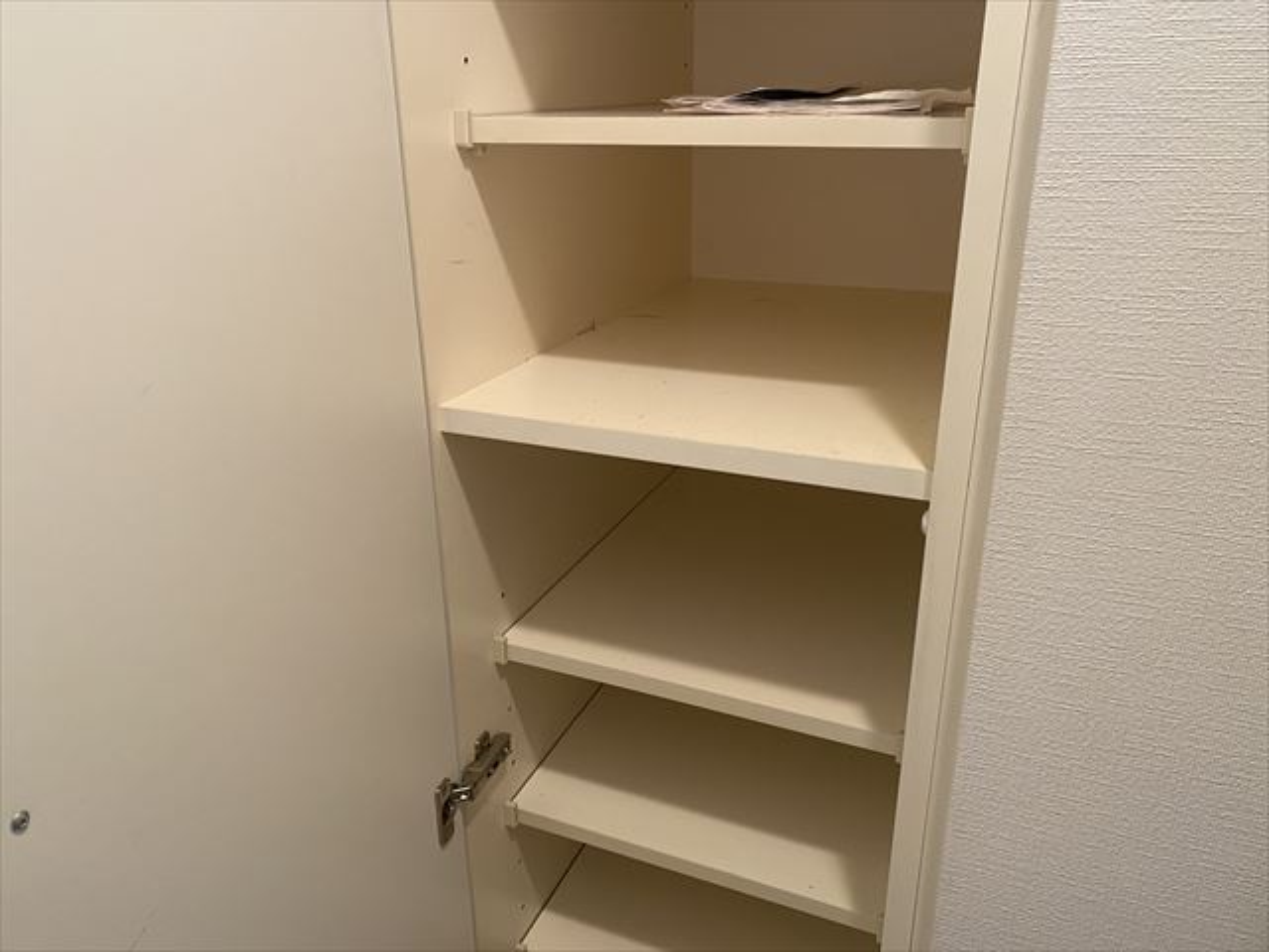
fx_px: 953
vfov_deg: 53.1
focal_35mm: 26
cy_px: 476
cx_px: 634
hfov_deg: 67.3
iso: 125
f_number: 1.8
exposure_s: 1/50
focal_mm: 4.25
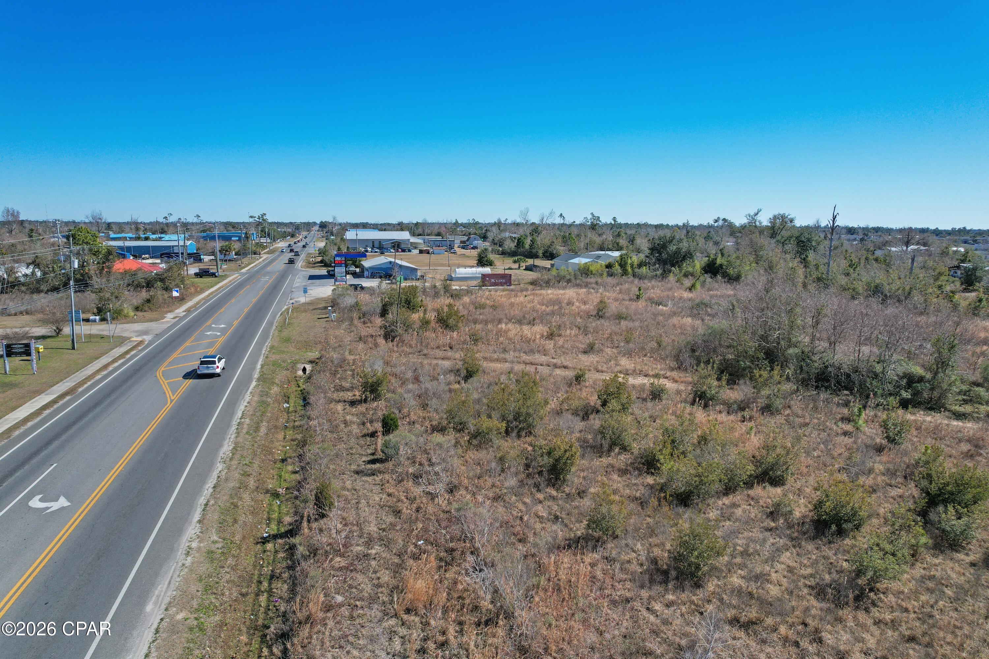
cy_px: 330
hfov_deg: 78.6
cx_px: 494
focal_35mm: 22
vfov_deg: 57.2
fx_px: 604
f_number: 2.8
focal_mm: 8.38
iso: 100
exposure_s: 1/1000
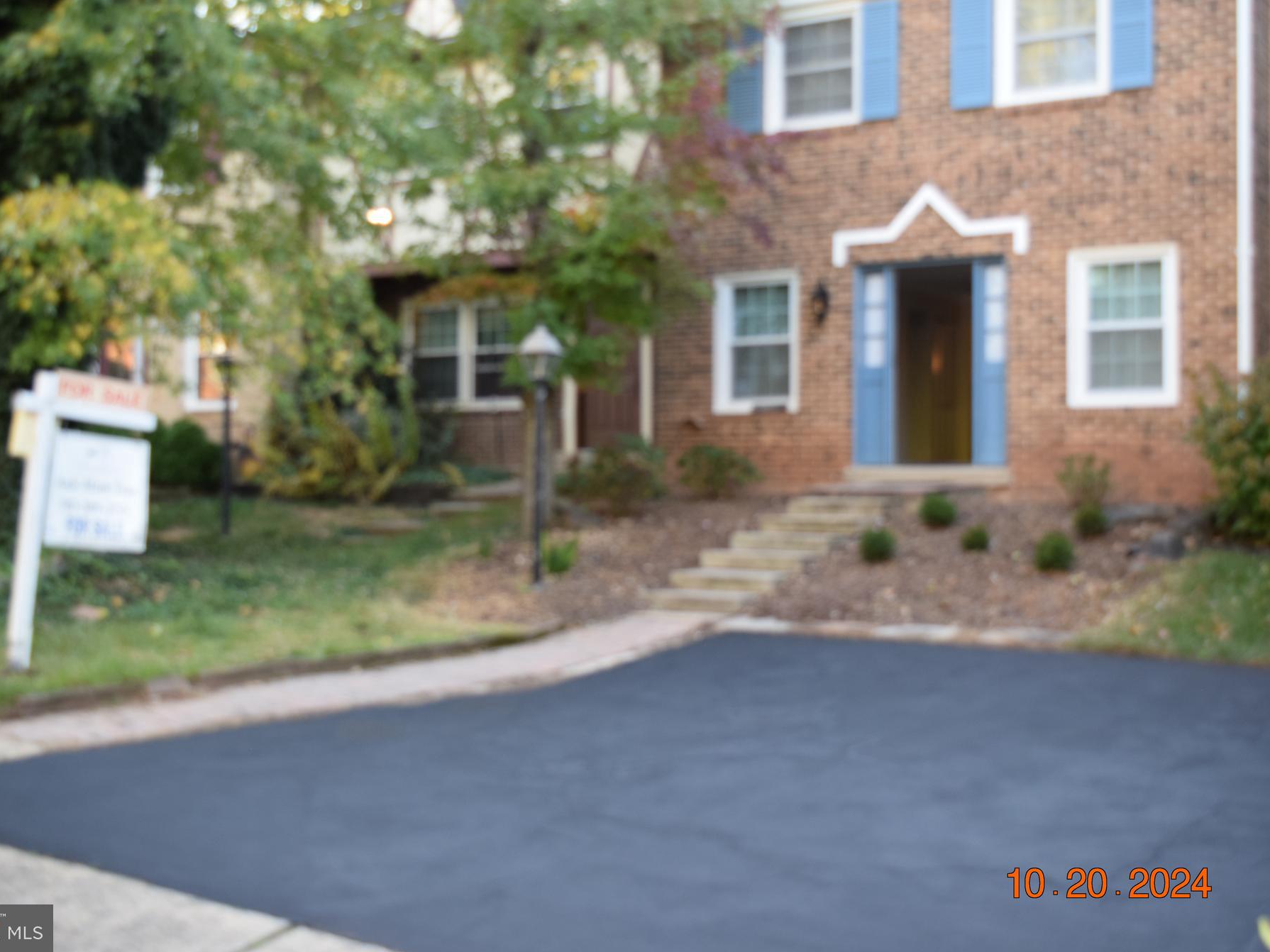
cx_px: 622
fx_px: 1634
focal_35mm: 45
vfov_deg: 32.5
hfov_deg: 42.5
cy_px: 472
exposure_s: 1/100
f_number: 5
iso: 400
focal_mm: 27
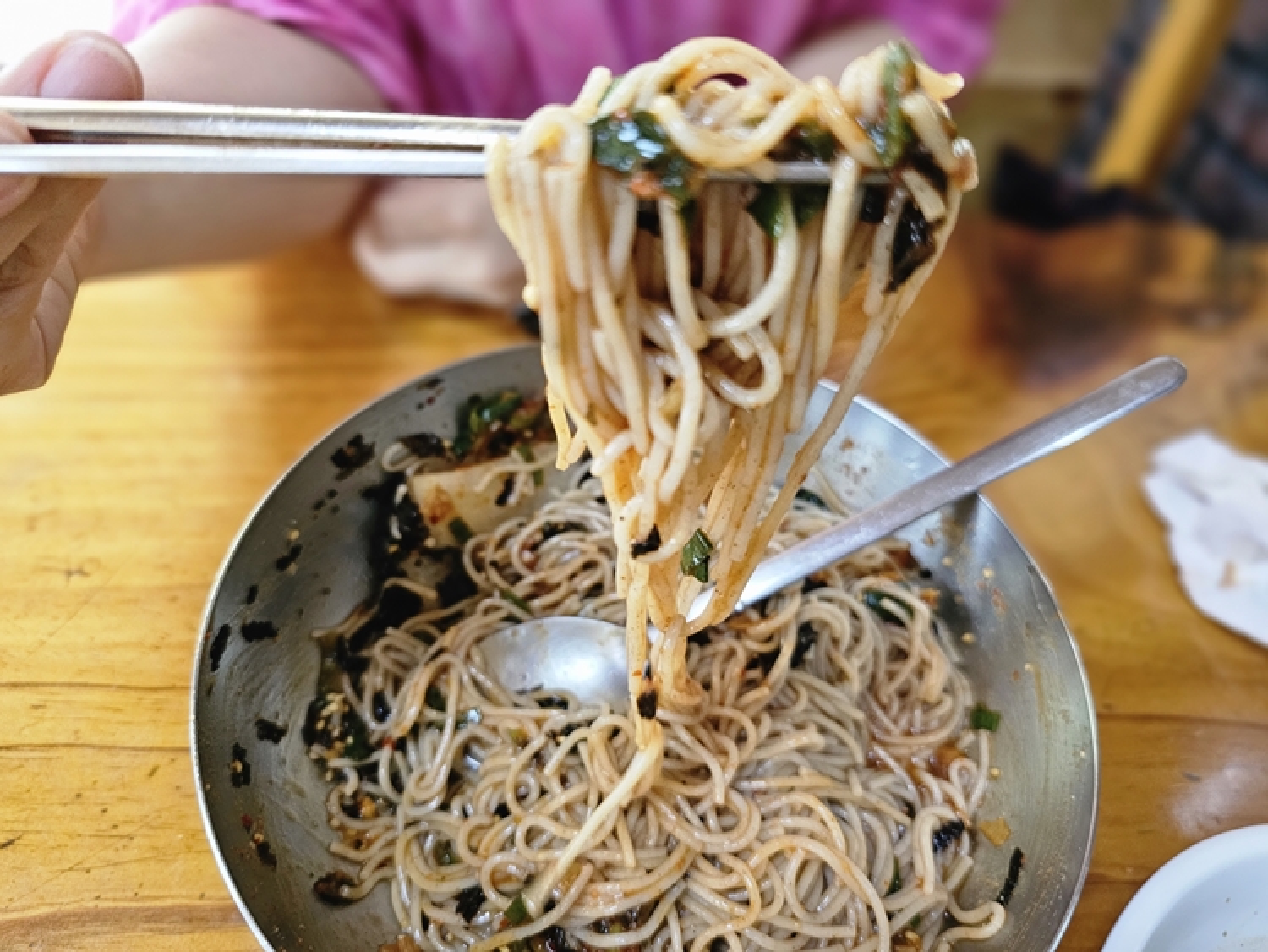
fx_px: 843
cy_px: 476
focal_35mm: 23
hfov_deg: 73.9
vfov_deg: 58.9
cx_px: 634
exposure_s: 1/120
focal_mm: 6.3
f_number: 1.7
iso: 640
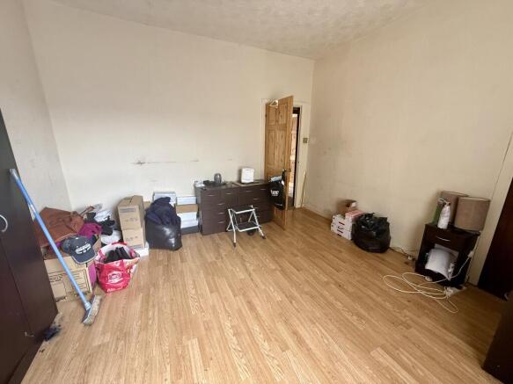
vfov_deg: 85.7
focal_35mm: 14
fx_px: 207
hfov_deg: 102.1
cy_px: 192
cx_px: 256
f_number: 2.2
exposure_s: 1/99
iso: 250
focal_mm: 2.22
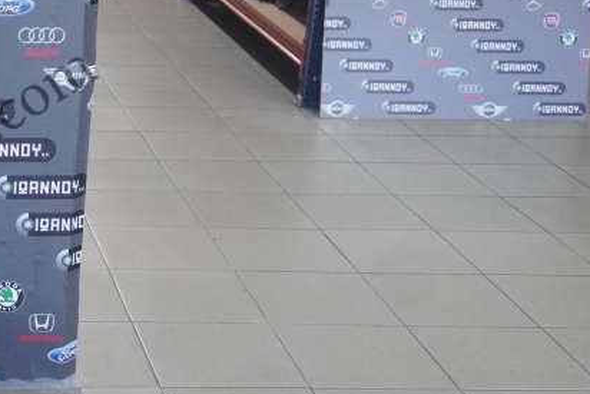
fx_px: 1443
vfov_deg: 15.5
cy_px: 196
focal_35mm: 88
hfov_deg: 21.4
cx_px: -123
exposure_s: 1/160
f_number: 4
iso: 3200
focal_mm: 22
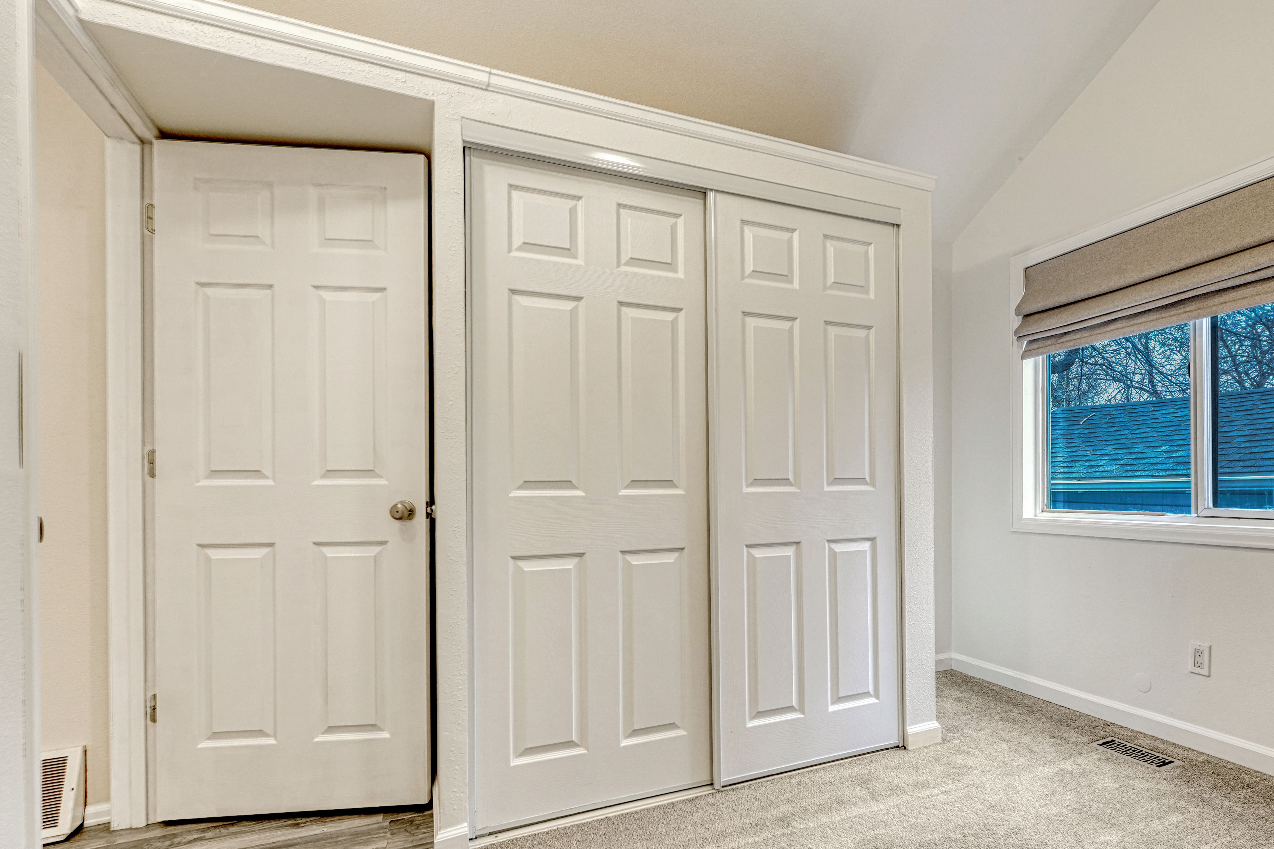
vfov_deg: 67.1
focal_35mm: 18
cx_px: 766
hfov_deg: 88.8
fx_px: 637
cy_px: 479
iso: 800
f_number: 7.1
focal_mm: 14
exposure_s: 1/4
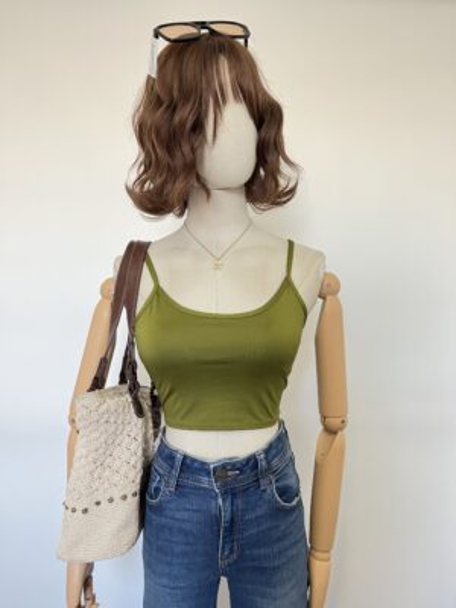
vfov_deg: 67.3
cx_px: 228
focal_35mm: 26
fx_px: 457
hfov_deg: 53.1
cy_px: 304
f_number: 1.6
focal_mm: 5.1
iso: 400
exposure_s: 1/60
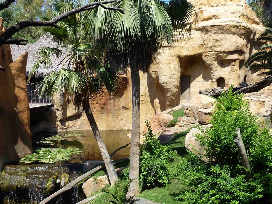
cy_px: 133
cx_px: 161
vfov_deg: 38.3
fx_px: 291
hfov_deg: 49.9
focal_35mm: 37
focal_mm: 4.3
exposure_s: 1/500
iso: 100
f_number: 4
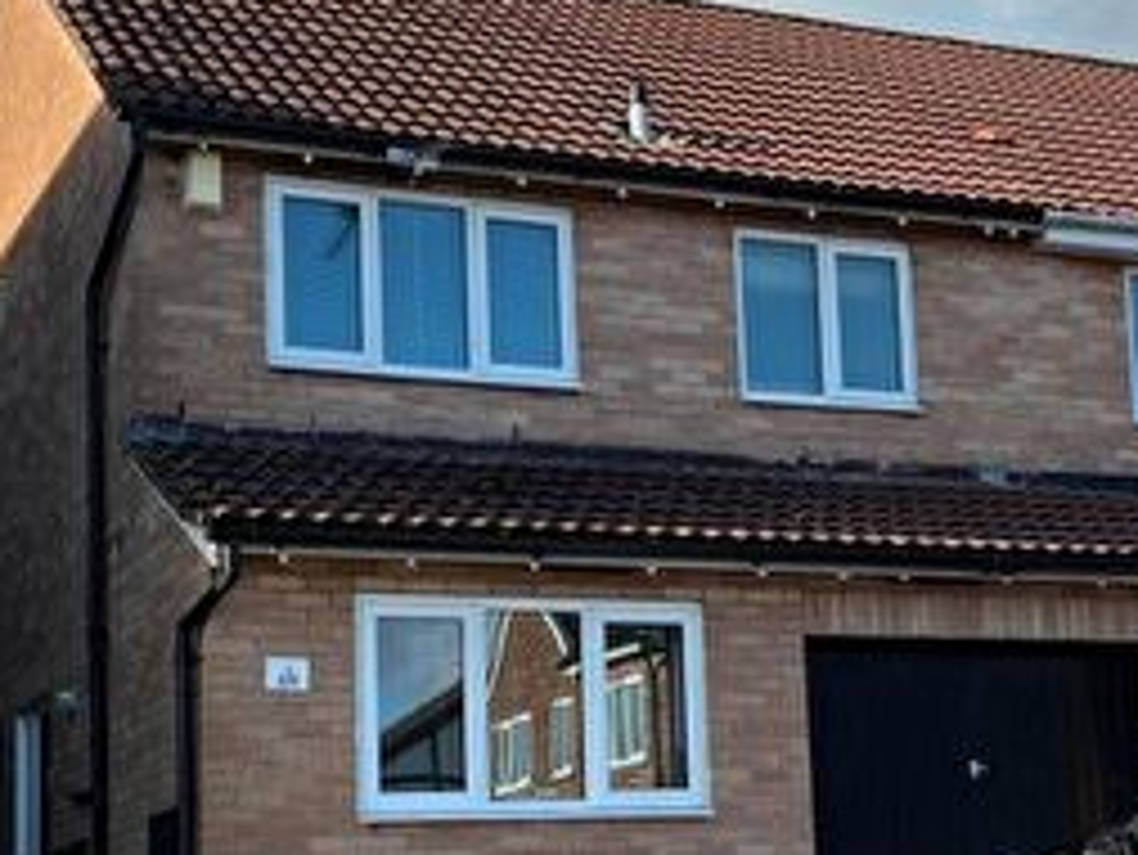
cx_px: 693
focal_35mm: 72
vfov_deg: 20.4
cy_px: 583
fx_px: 2368
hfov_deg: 27.0
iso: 50
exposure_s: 1/2083
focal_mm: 5.7
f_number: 1.5
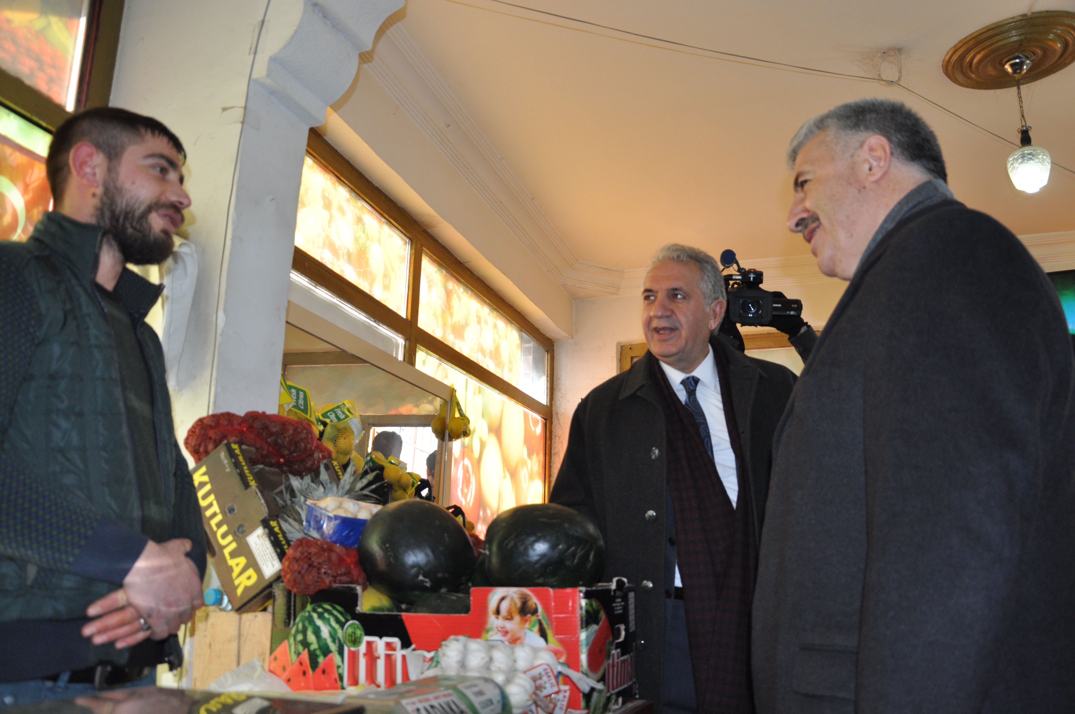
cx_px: 538
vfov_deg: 41.6
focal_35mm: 32
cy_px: 357
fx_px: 939
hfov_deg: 59.6
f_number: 3.8
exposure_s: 1/125
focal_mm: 21
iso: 720
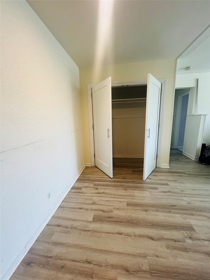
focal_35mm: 13
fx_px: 105
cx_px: 105
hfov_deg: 89.9
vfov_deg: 106.2
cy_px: 140
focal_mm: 1.57
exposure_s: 1/60
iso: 125
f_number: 1.8
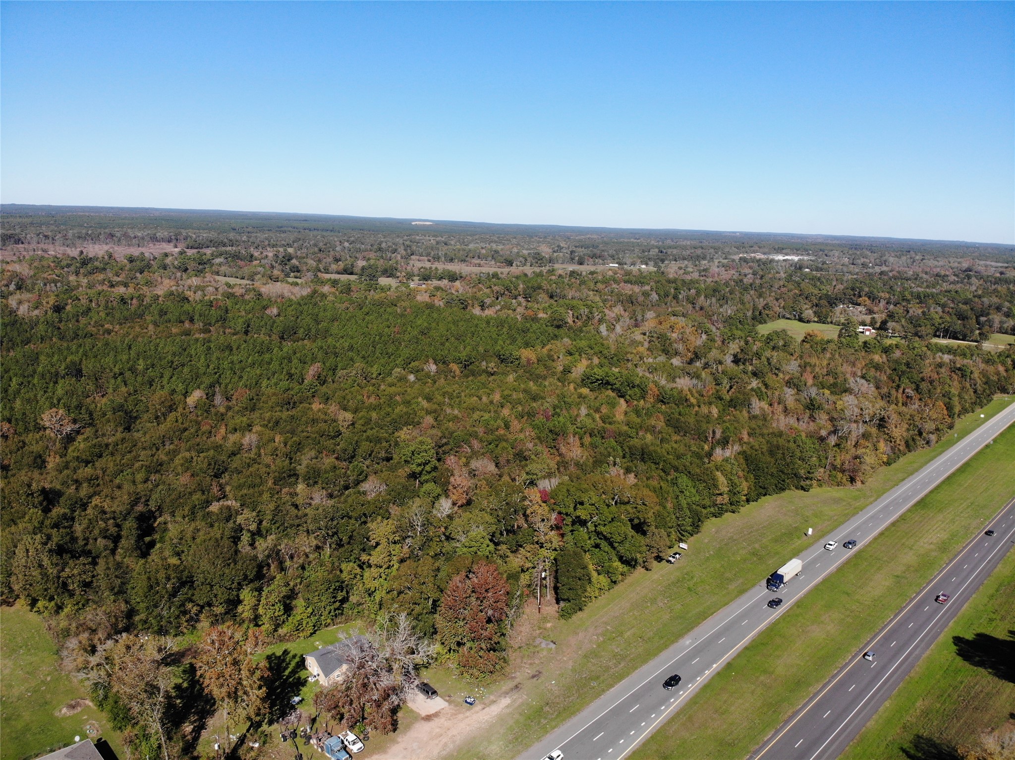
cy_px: 380
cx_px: 508
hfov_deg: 71.6
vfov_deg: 56.8
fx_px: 703
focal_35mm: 24
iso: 100
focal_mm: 4.5
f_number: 2.8
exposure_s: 1/1030
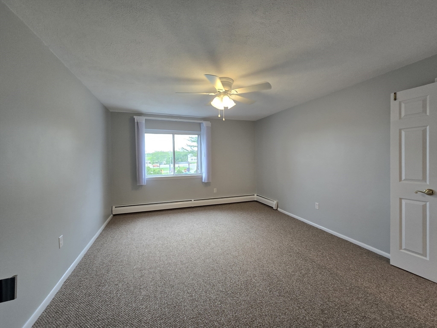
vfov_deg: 89.9
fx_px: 164
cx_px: 218
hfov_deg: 106.2
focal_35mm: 13
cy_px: 164
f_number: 2.2
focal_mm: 2.2
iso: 80
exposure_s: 1/60
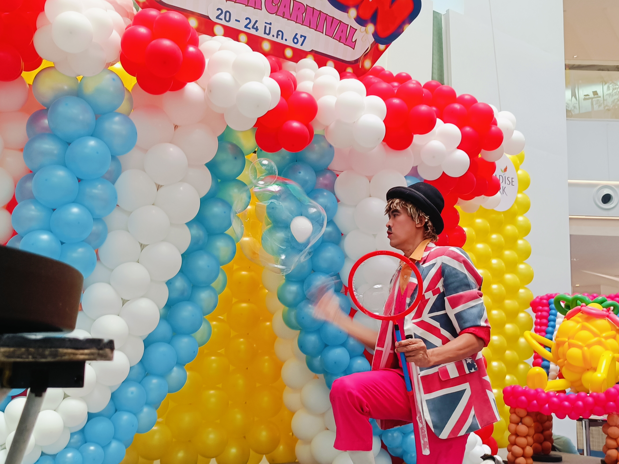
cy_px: 232
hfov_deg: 46.8
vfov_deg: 36.0
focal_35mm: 40
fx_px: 715
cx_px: 310
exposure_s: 1/50
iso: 274
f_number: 1.7
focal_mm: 4.7
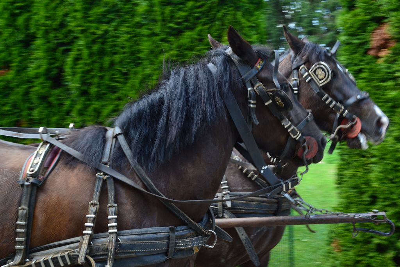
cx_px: 200
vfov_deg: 31.9
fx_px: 467
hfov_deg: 46.4
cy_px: 134
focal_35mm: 42
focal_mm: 28
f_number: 8
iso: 400
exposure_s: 1/60
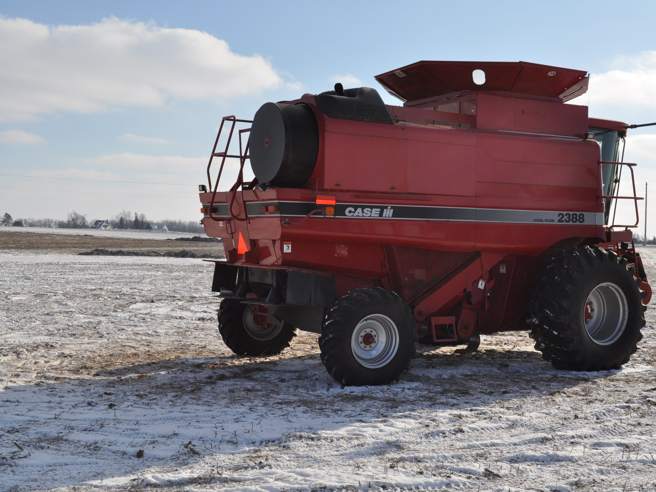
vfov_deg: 30.5
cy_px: 245
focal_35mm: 48
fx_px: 901
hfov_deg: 40.0
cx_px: 361
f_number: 11
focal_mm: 29
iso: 200
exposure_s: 1/500
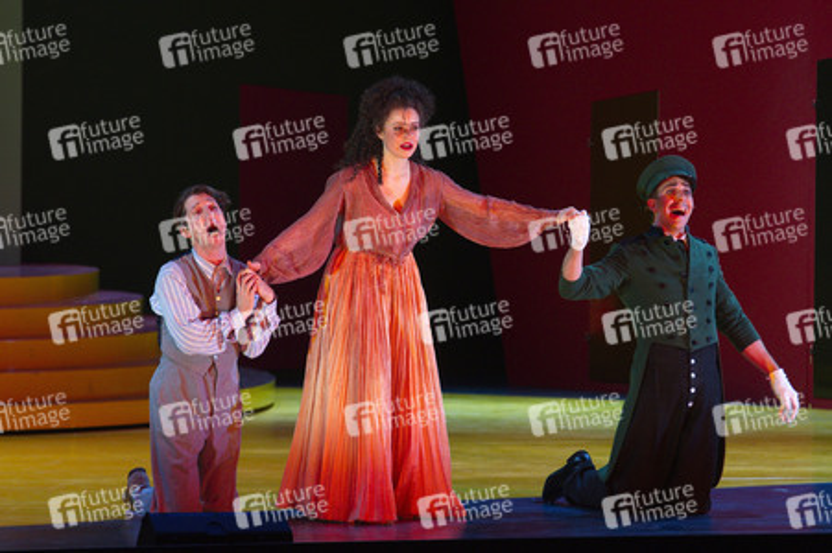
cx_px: 416
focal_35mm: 145
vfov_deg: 9.4
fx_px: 3349
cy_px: 276
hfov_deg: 14.2
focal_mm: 145
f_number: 5
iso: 1600
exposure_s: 1/250
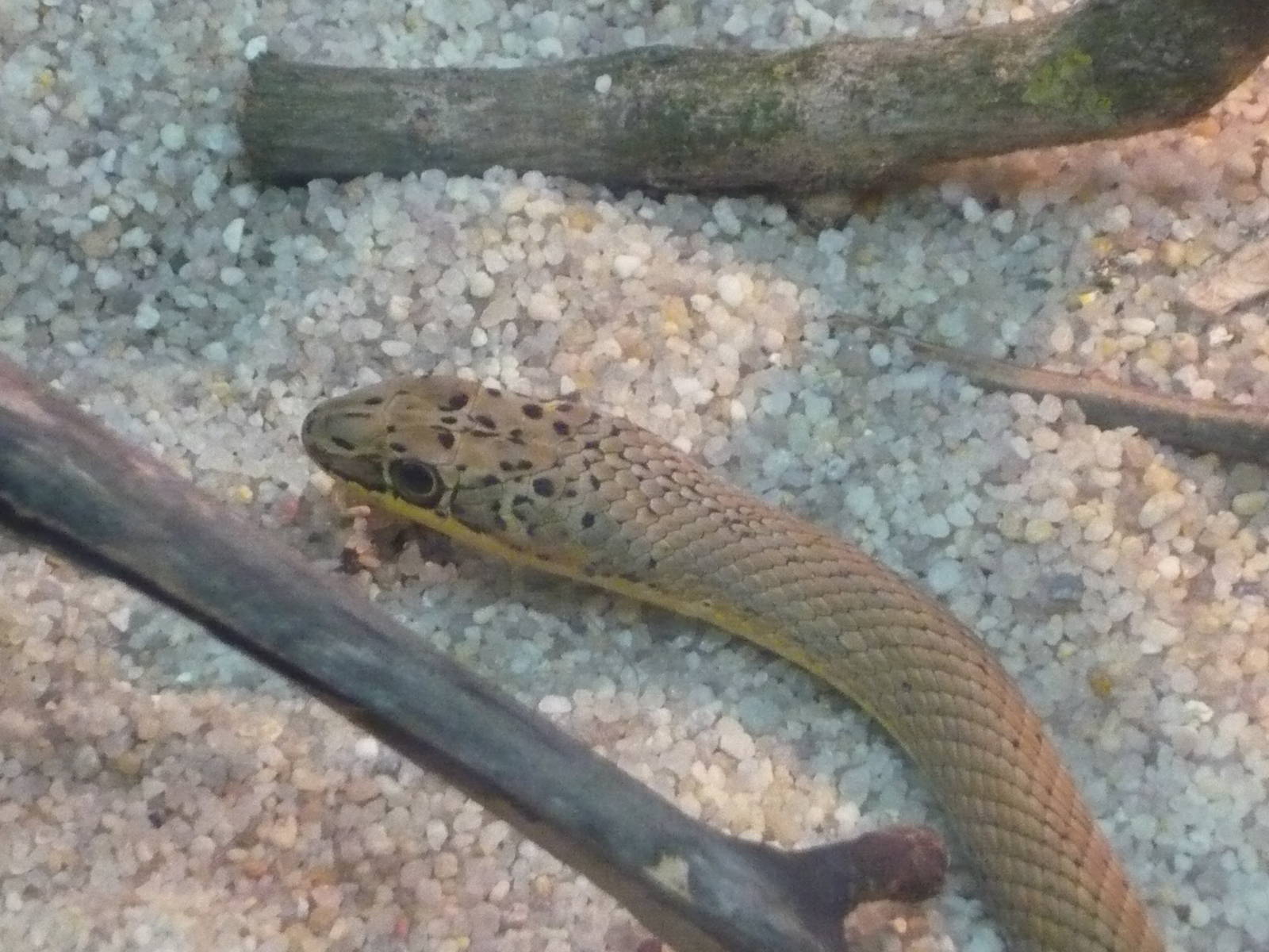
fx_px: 5865
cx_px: 634
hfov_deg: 12.3
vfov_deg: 9.3
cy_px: 476
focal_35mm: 160
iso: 800
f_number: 5.1
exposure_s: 1/25
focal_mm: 16.5
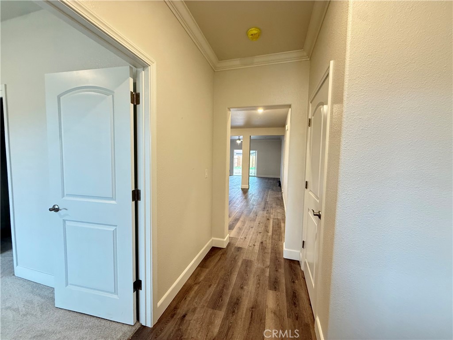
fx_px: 183
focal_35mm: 14
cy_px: 170
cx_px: 226
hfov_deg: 102.1
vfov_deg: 85.7
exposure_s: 1/60
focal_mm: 2.22
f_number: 2.2
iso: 500
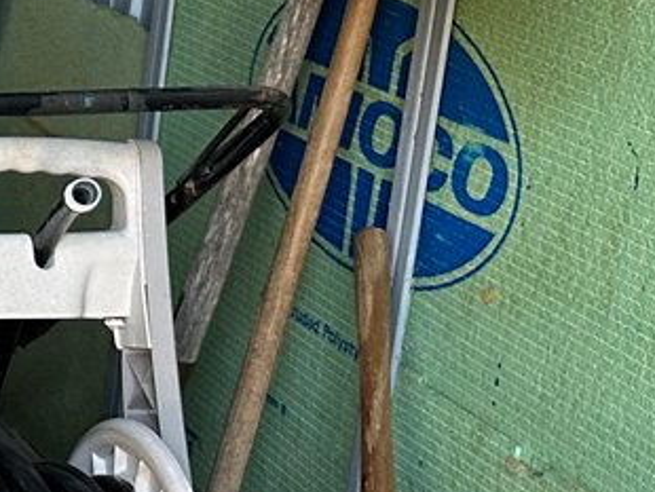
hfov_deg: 13.7
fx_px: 2216
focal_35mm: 117
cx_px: -736
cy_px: 185
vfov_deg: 12.7
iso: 250
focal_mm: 6.86
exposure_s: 1/70
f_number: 1.78
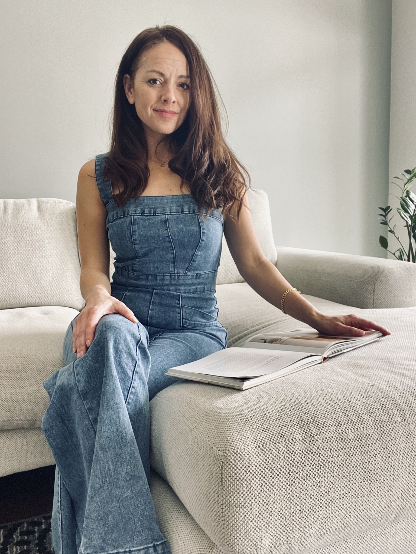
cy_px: 277
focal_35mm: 30
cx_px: 208
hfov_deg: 46.8
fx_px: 481
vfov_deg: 60.0
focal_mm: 2.71
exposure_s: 1/60
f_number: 2.2
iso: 160
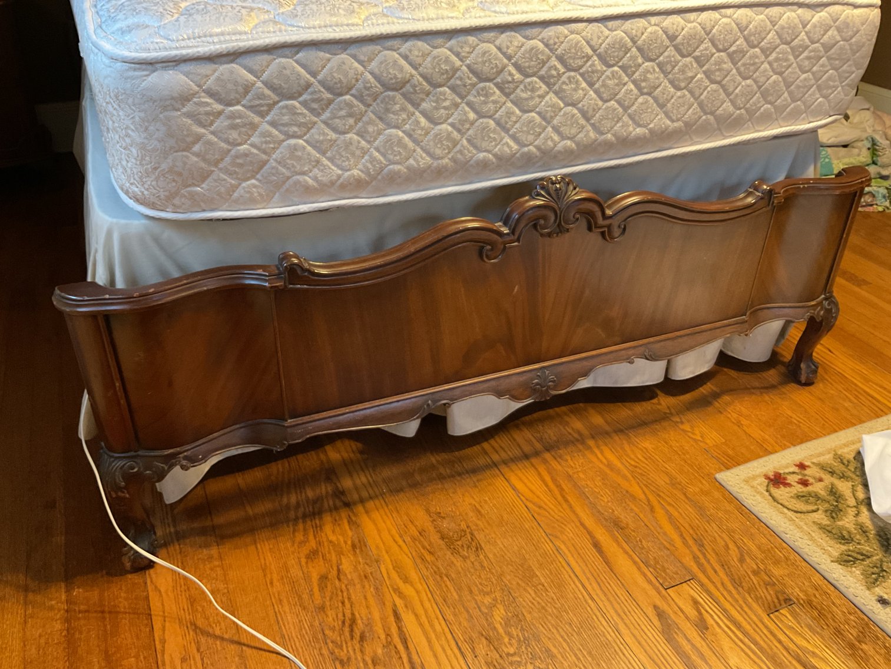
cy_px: 334
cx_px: 446
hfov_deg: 61.7
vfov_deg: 48.2
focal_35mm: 29
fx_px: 747
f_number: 1.8
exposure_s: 1/40
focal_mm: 3
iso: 200
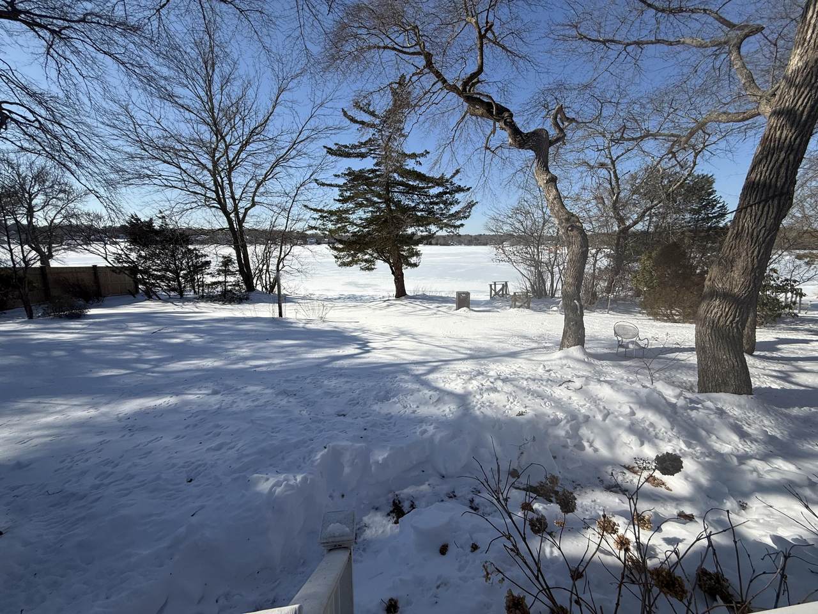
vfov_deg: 85.7
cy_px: 307
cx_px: 409
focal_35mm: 14
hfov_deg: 102.1
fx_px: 331
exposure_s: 1/4149
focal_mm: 2.22
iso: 50
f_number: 2.2
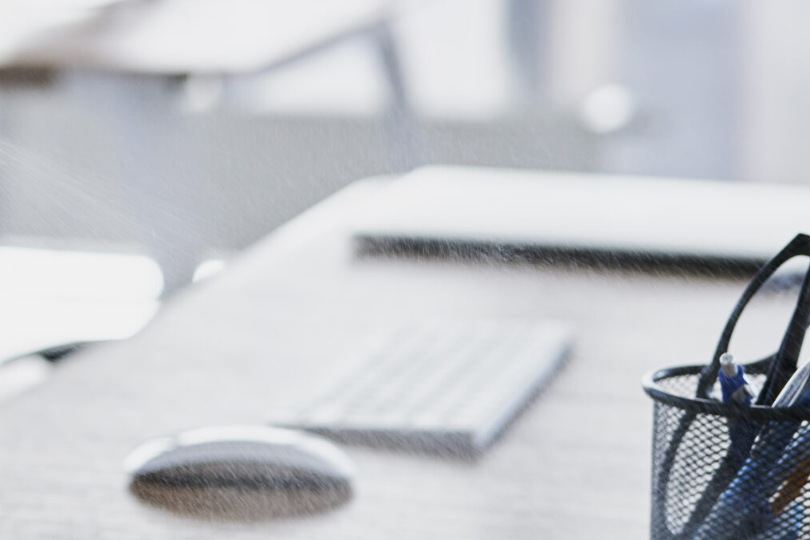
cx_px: -37
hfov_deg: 15.9
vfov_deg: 10.9
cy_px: 176
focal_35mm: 126
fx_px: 2834
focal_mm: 50
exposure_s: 1/100
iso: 200
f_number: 2.2
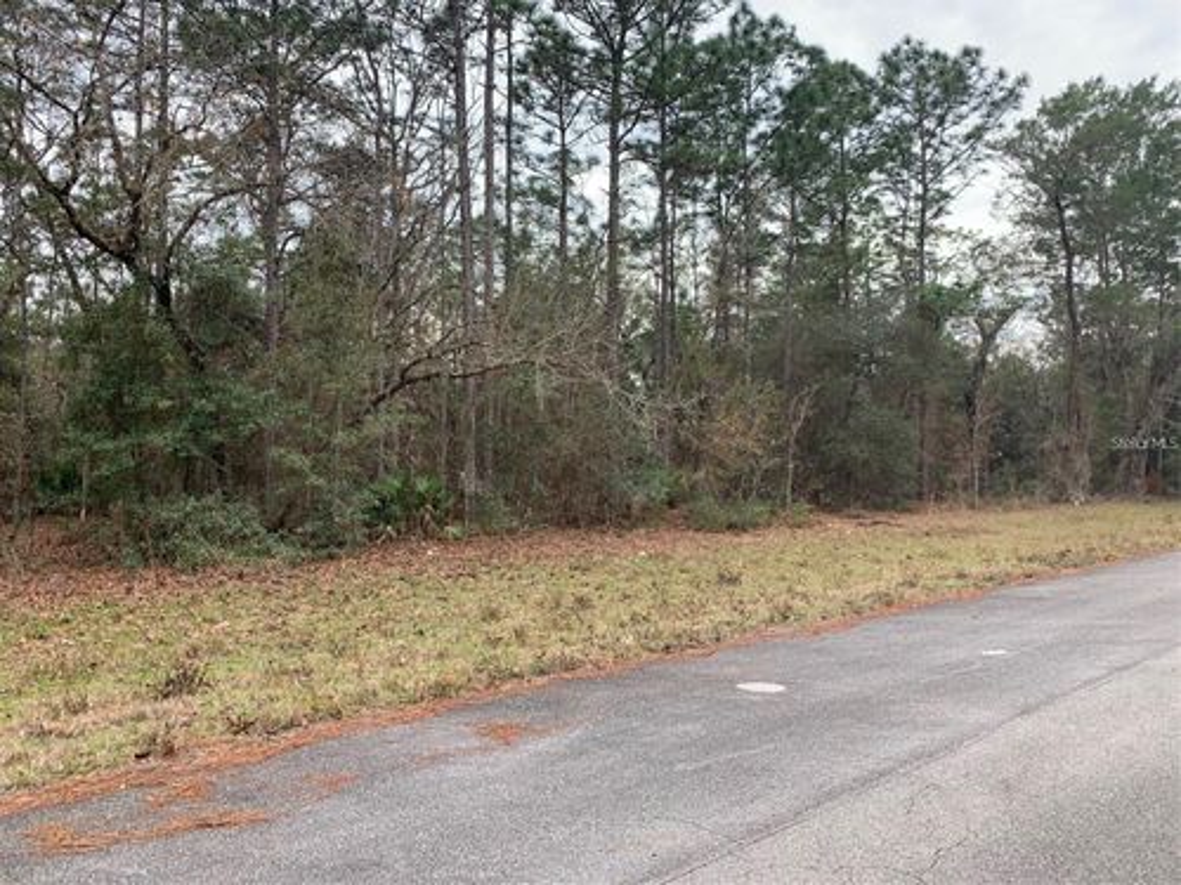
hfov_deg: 67.3
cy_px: 442
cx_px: 590
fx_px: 887
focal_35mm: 26
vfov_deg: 53.1
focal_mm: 4.25
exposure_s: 1/173
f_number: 1.8
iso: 25
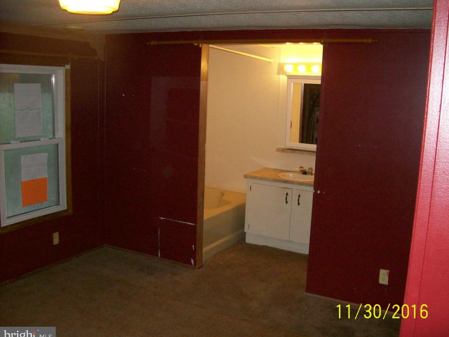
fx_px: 480
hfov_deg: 50.1
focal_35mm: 37
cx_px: 230
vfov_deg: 38.7
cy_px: 172
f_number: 2.7
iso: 200
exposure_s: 1/64
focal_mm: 6
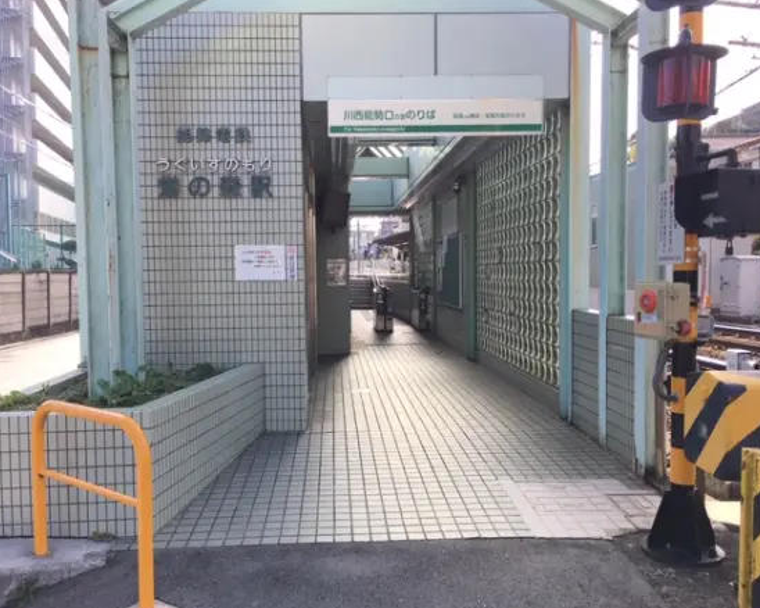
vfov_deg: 47.1
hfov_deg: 57.2
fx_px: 697
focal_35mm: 31
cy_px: 308
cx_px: 359
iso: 25
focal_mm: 4.15
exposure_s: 1/314
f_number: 2.2
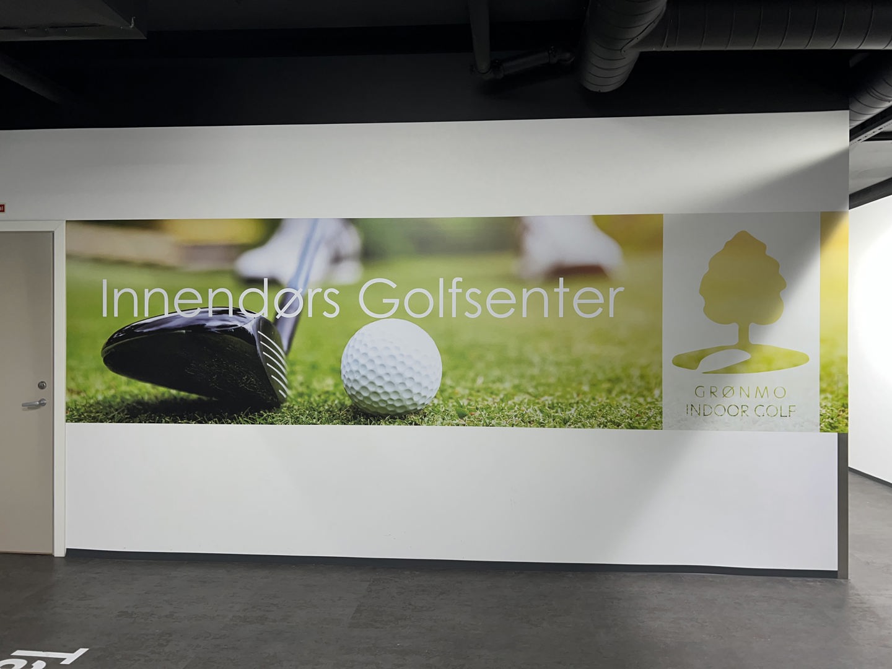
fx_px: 670
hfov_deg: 67.3
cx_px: 446
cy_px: 334
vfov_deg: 53.1
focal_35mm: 26
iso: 50
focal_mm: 5.7
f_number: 1.5
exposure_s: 1/20
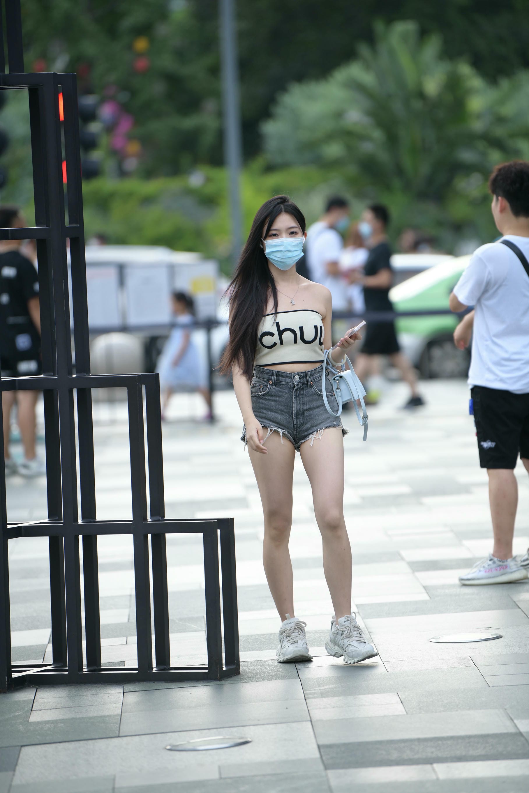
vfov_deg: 10.3
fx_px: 4408
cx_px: 264
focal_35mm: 200
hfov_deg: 6.9
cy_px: 396
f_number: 3.2
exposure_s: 1/640
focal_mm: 200
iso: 320
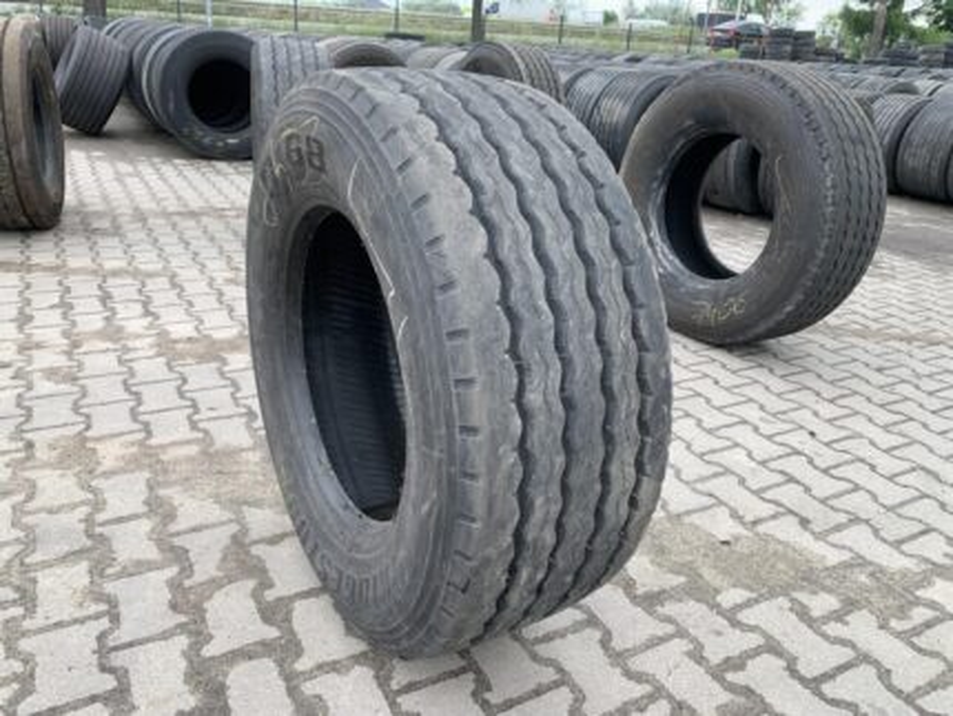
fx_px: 716
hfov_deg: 67.3
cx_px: 476
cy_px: 358
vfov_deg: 53.1
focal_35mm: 26
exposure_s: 1/165
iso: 25
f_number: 1.8
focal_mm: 4.25
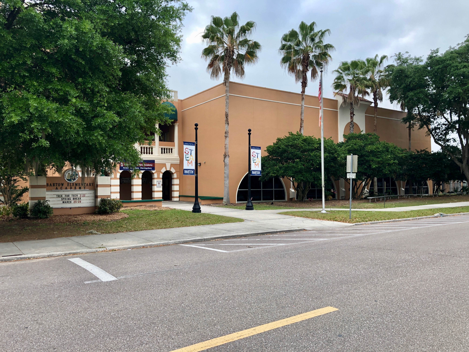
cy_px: 176
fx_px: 379
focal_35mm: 28
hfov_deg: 63.4
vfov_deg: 49.7
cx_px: 234
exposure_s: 1/123
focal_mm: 4
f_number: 1.8
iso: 20
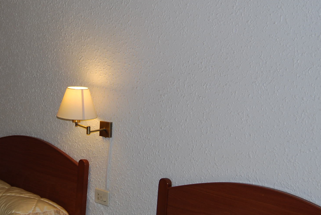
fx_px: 581
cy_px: 87
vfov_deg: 21.0
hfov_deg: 30.3
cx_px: 73
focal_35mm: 65
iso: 200
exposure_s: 1/60
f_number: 3.8
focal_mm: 22
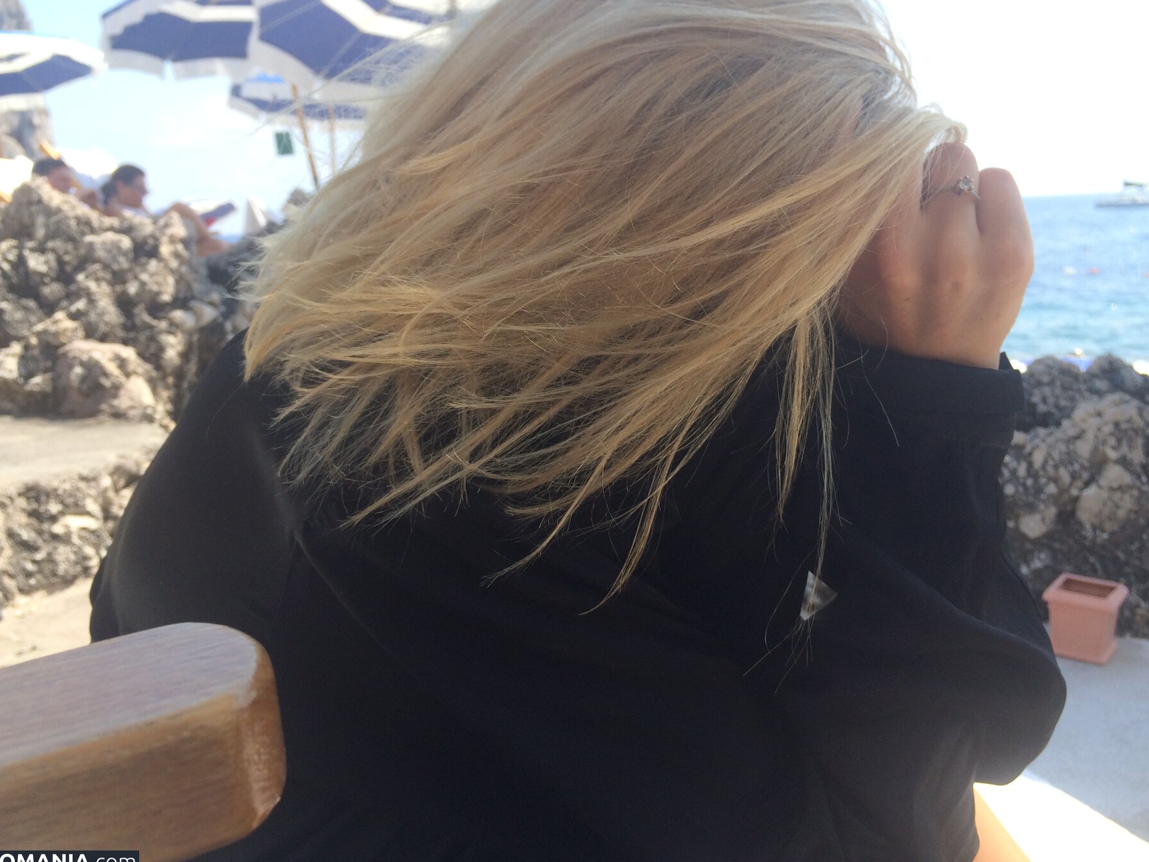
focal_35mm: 32
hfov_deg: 56.8
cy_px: 413
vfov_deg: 44.2
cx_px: 568
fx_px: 1062
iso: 32
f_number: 2.2
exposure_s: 1/820
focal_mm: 4.12
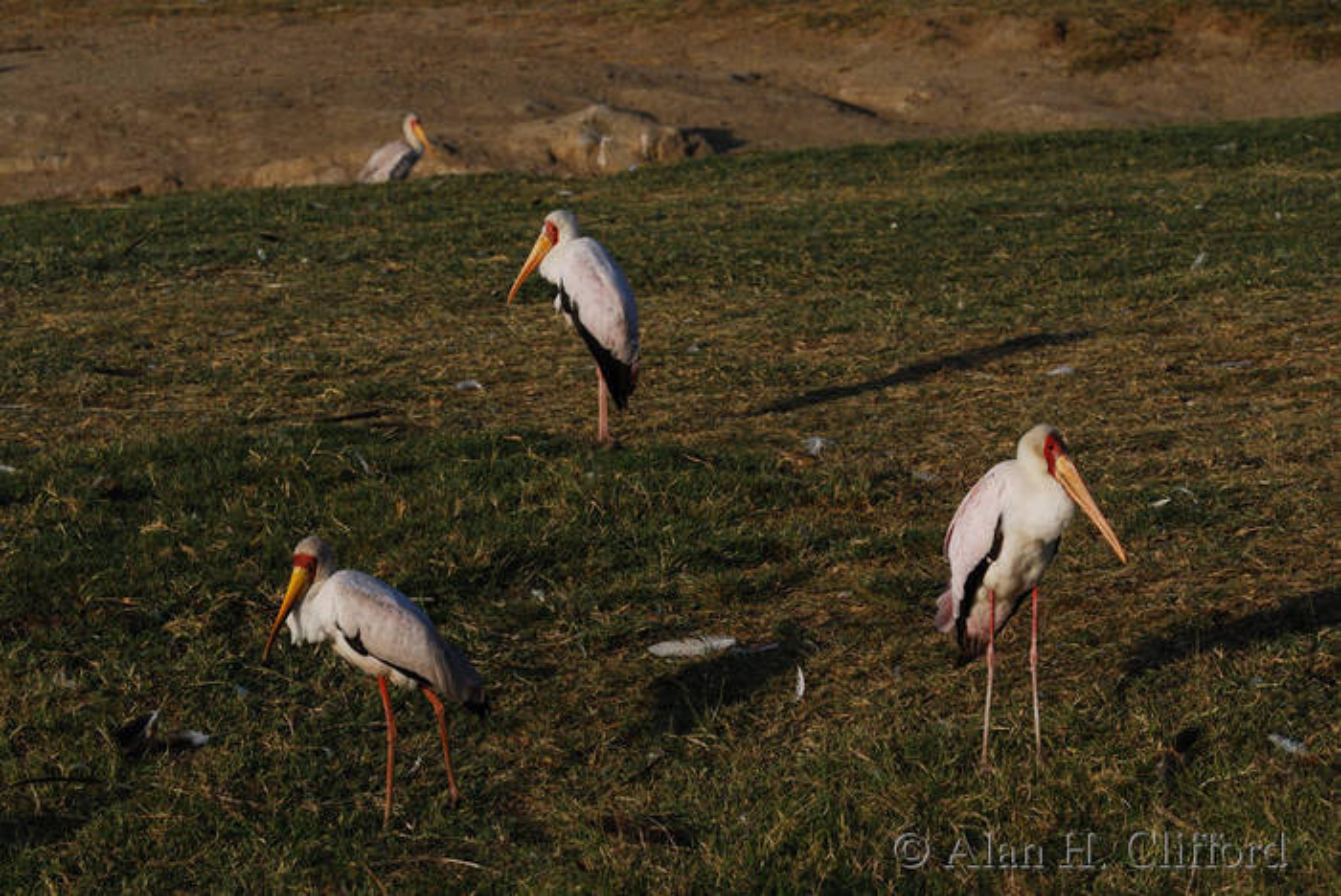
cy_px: 448
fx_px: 8108
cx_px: 670
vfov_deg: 6.3
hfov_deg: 9.5
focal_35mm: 218
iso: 100
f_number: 9
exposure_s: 1/250
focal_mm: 145
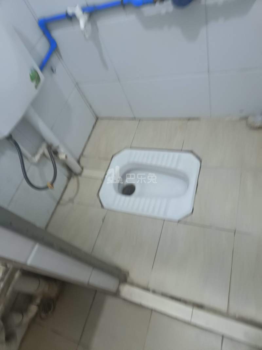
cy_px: 175
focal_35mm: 23
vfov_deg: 73.9
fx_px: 232
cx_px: 131
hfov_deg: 58.9
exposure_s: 1/33.3
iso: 1958
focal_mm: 5.59
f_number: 1.88
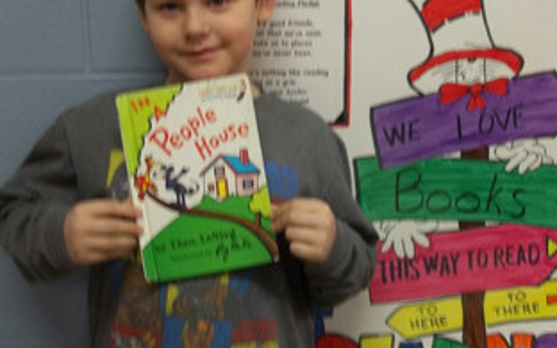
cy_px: 139
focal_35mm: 49
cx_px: 311
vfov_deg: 26.3
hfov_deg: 41.0
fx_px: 744
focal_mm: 6.5
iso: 160
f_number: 3.1
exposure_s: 1/25
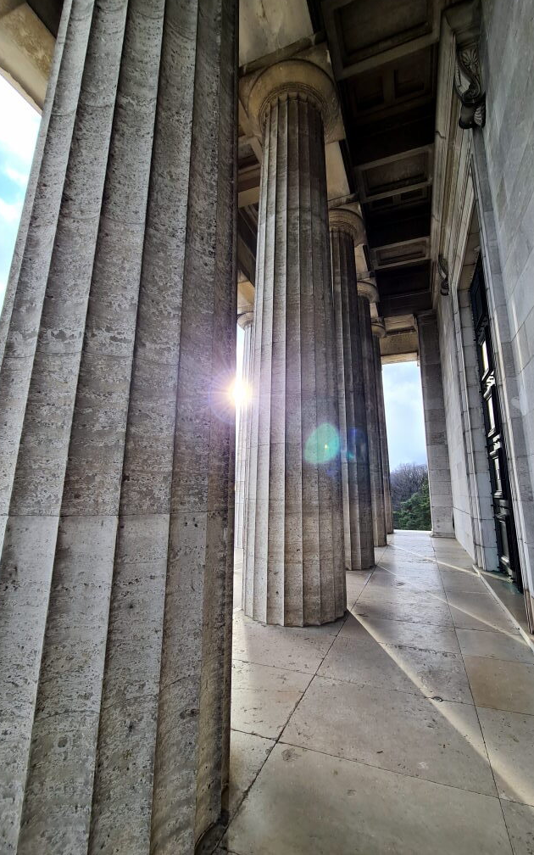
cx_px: 289
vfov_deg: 105.3
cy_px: 422
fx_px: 326
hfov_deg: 78.5
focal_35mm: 14
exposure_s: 1/149
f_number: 2.2
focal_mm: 2.2
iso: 64
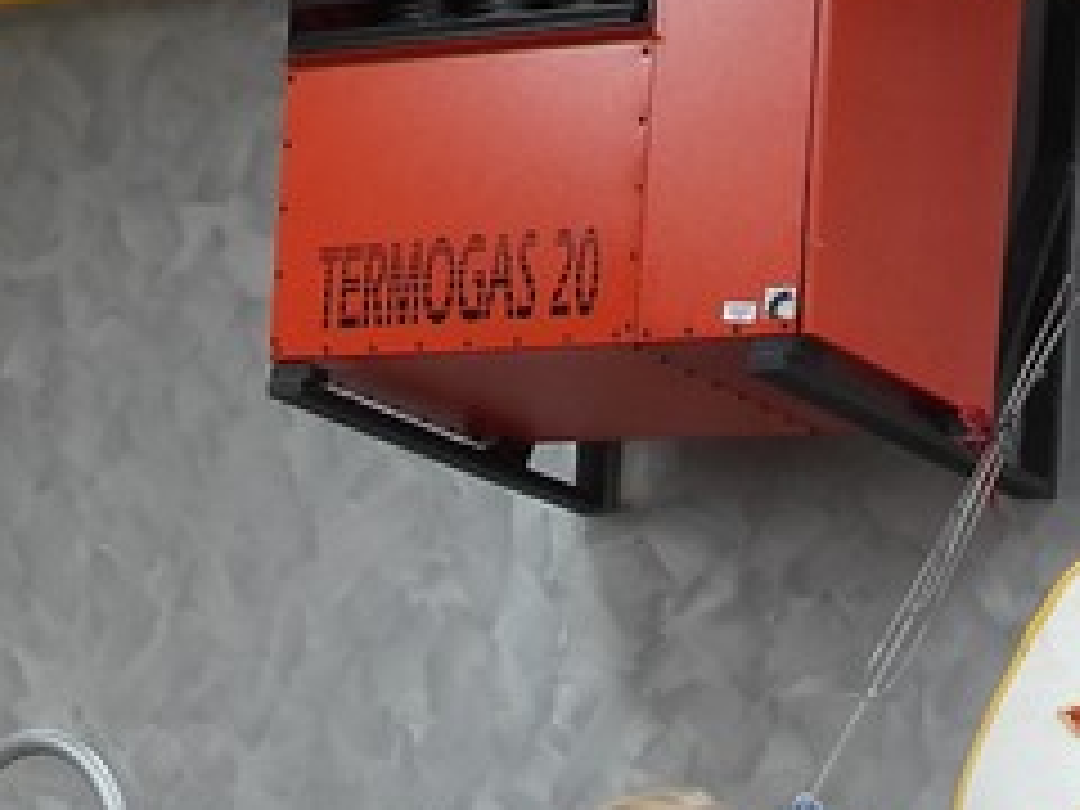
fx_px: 4056
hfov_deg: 15.2
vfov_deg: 10.4
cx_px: 630
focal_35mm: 130
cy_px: 1670
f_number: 2.8
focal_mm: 4.7
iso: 100
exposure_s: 1/30
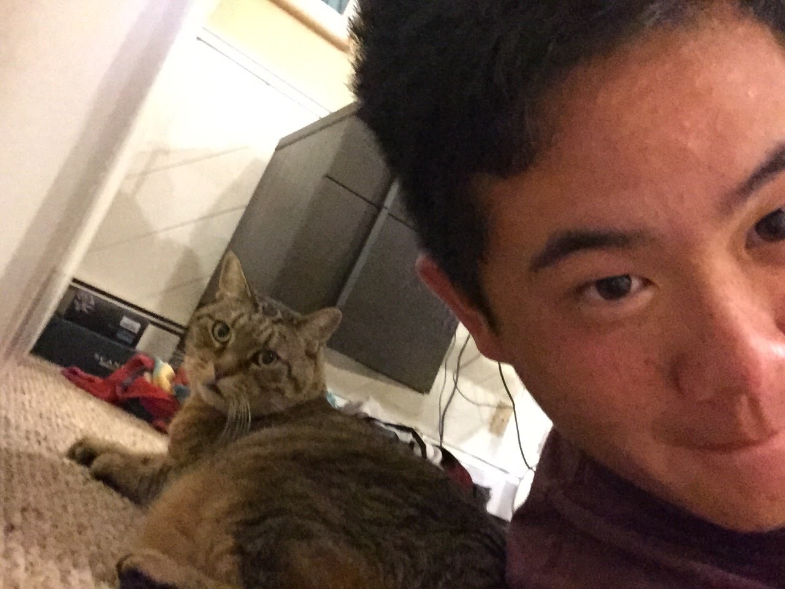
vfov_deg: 45.4
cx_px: 392
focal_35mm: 31
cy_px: 294
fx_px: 703
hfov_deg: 58.4
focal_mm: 2.65
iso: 1600
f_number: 2.2
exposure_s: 1/15
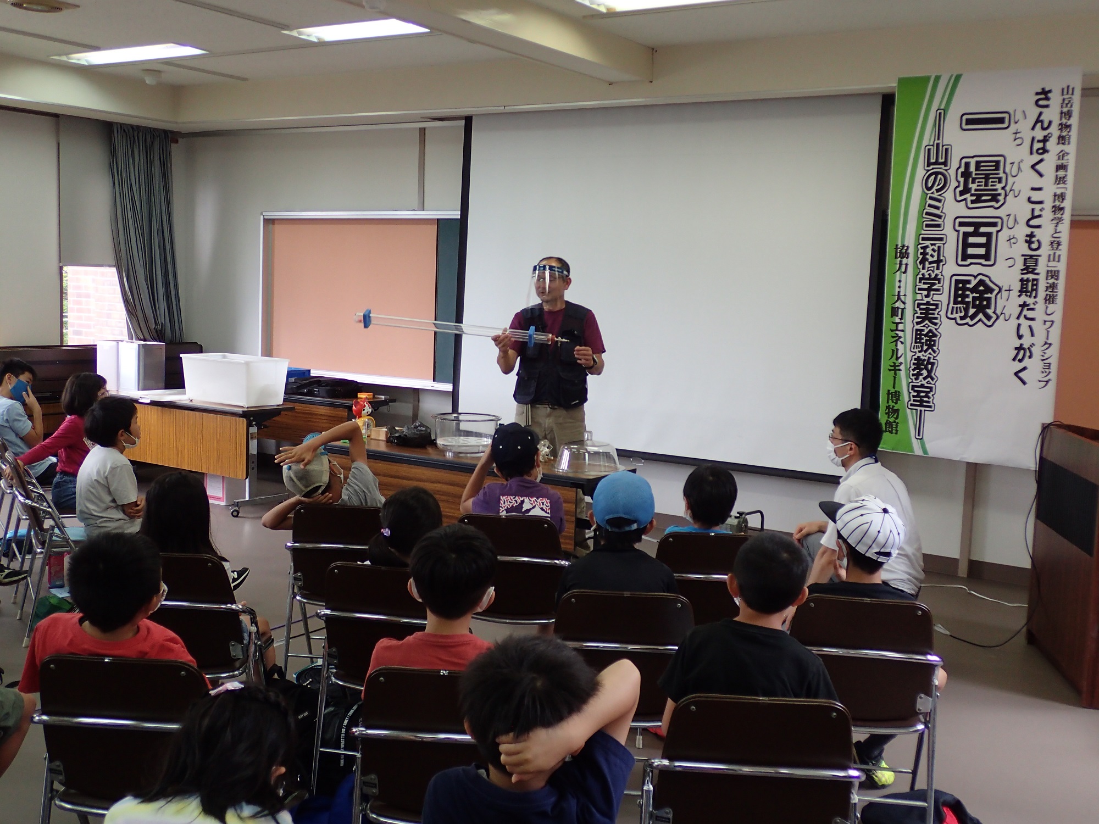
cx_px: 550
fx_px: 1206
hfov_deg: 49.0
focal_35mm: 38
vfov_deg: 37.7
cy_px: 412
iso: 200
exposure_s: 1/60
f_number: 2.7
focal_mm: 6.86
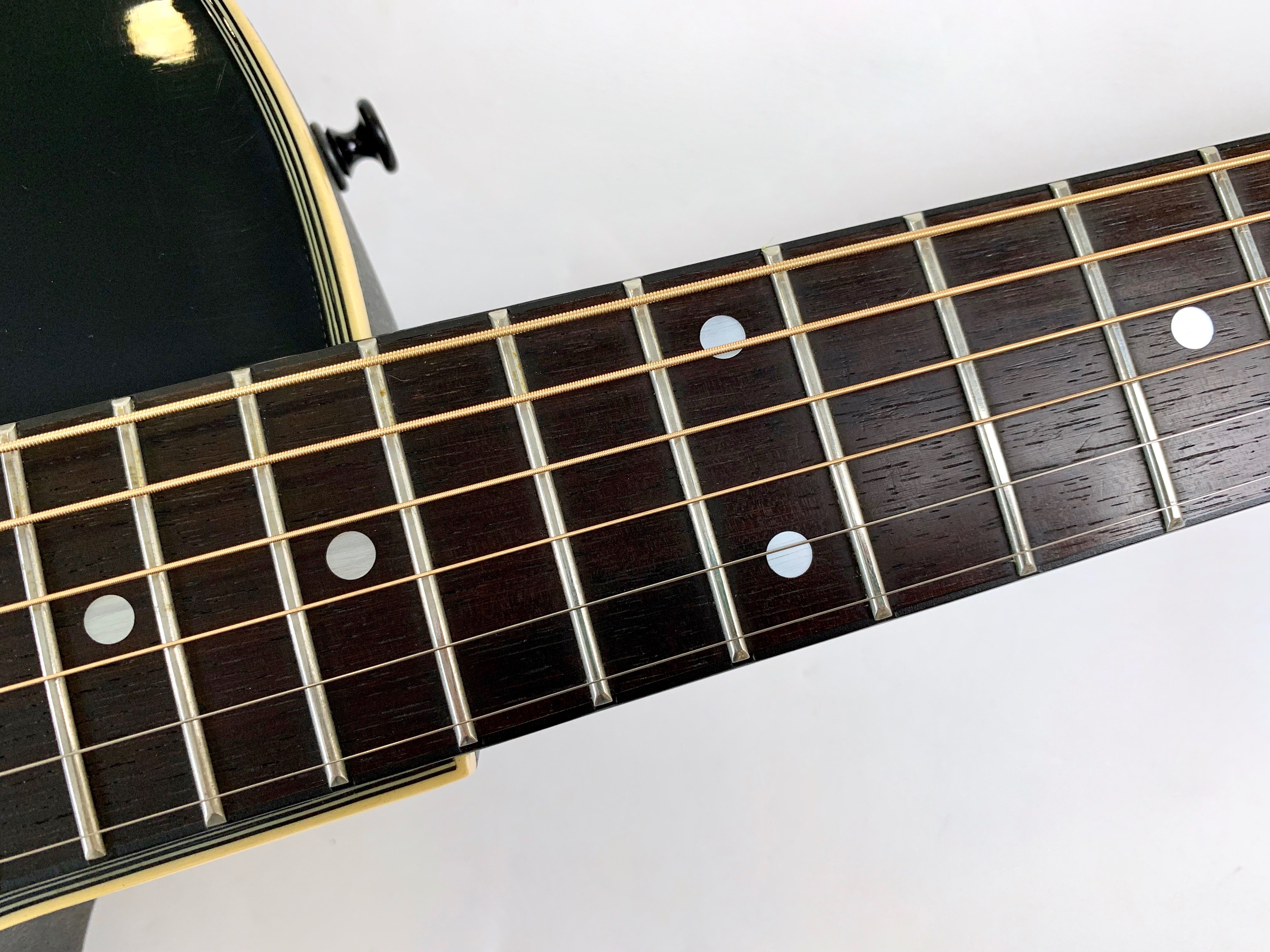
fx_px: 954
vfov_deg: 53.1
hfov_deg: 67.3
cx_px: 635
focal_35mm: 26
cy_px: 476
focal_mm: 4.25
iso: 80
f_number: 1.8
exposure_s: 1/100
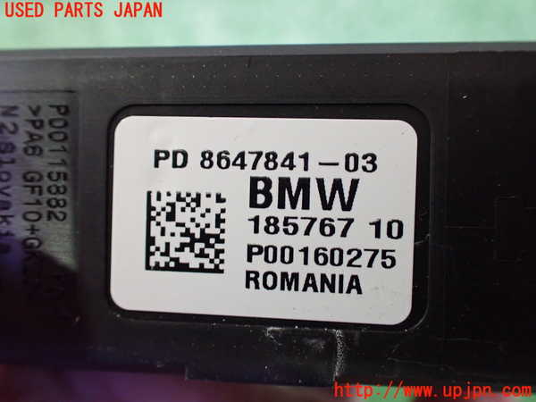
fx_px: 465
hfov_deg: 60.0
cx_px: 268
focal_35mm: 30
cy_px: 201
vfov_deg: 46.8
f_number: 2.3
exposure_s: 1/30
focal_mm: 5.4
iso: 800
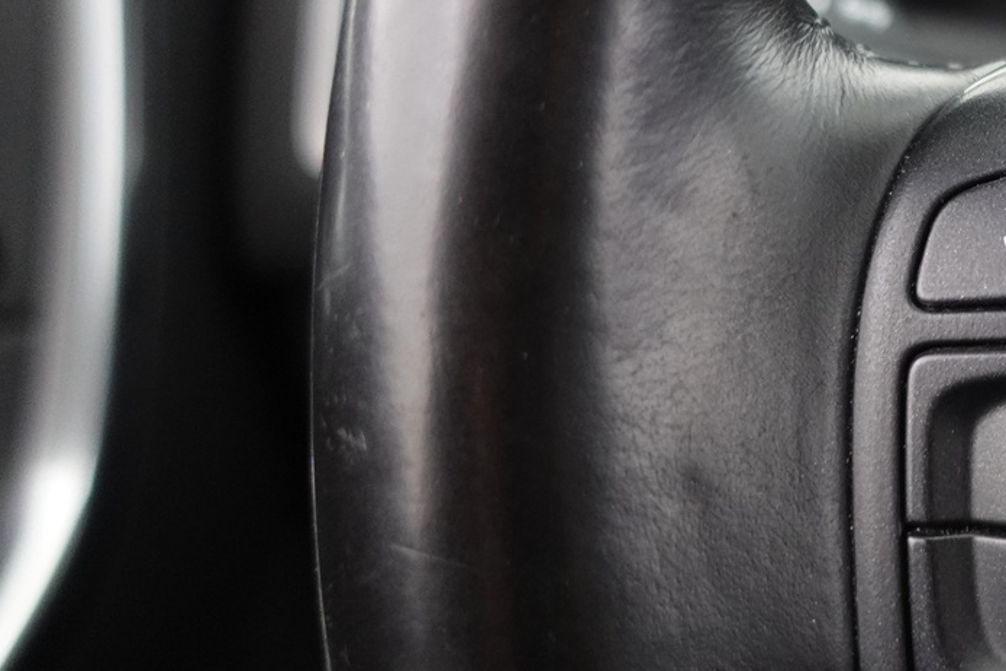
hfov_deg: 31.0
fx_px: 1565
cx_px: 1157
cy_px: 274
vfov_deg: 24.2
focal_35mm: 56
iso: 800
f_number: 1.8
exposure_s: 1/13
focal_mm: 9.4
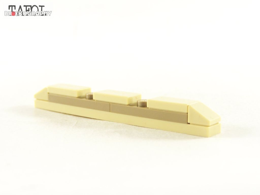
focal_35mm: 75
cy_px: 98
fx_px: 563
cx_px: 130
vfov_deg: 19.6
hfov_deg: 26.0
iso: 200
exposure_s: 1/30
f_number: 3.6
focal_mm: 12.4
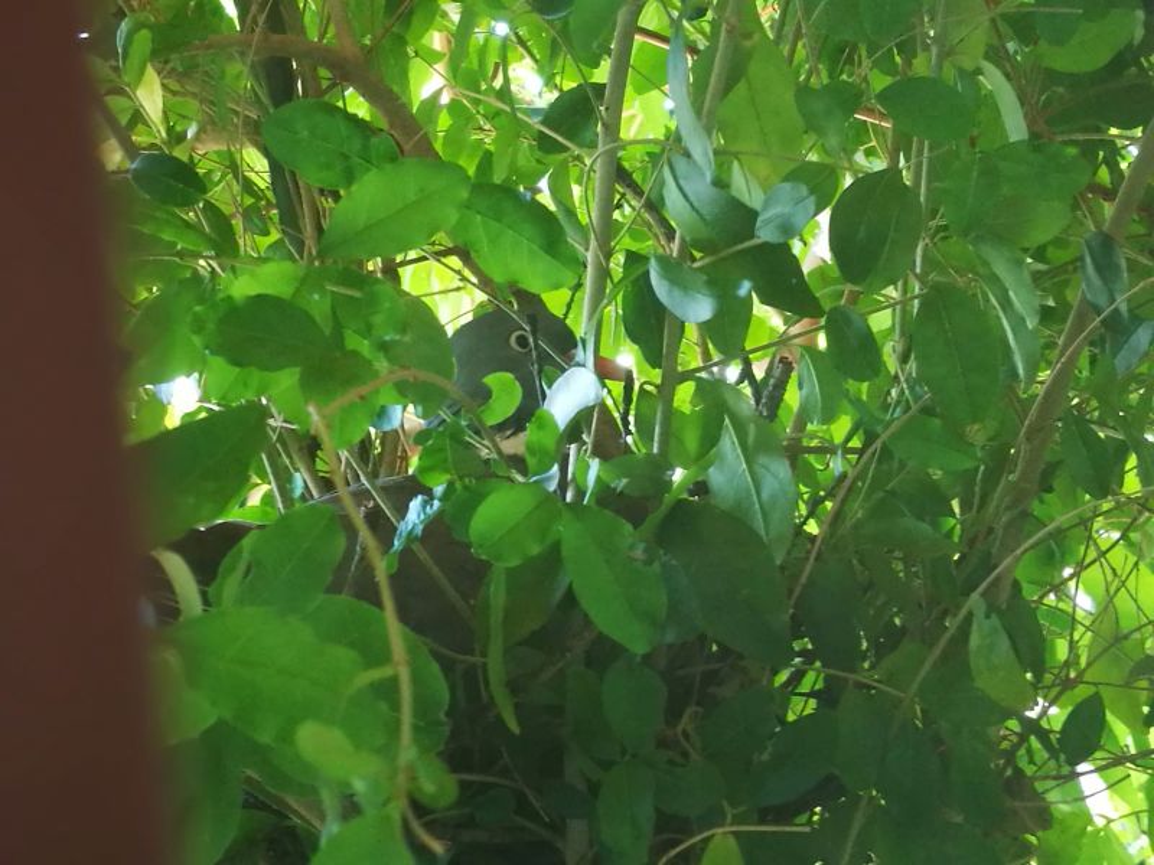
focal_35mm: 69
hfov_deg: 28.2
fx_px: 2300
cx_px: 577
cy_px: 432
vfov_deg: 21.3
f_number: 2.2
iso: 200
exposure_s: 1/33.3
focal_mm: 4.5
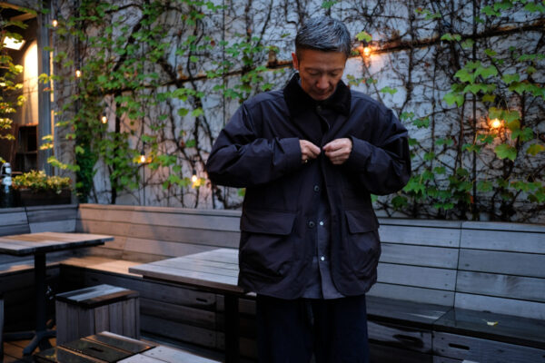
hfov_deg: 54.4
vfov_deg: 37.9
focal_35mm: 35
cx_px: 272
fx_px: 530
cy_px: 182
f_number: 2
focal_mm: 23
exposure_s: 1/60
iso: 320
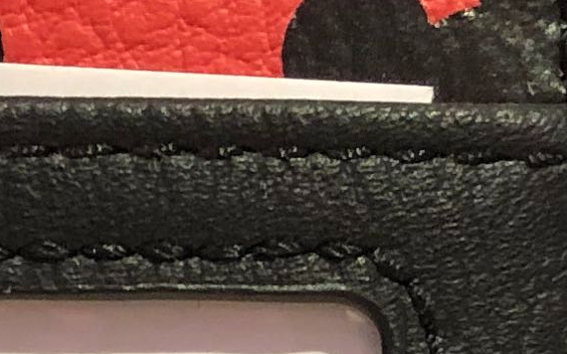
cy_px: 818
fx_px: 3244
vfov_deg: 6.0
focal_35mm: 210
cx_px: -205
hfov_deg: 9.8
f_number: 1.8
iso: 40
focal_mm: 4
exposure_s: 1/15
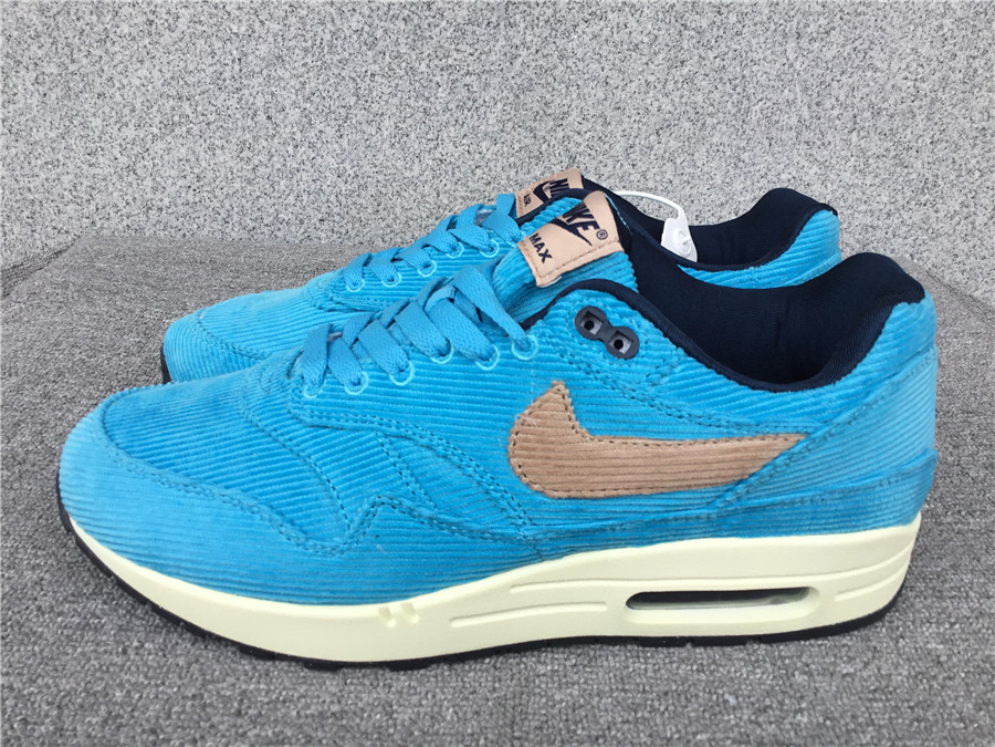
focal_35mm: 31
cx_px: 498
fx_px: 891
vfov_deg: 45.4
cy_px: 374
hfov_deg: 58.4
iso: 25
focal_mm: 3.3
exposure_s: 1/359
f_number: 2.4
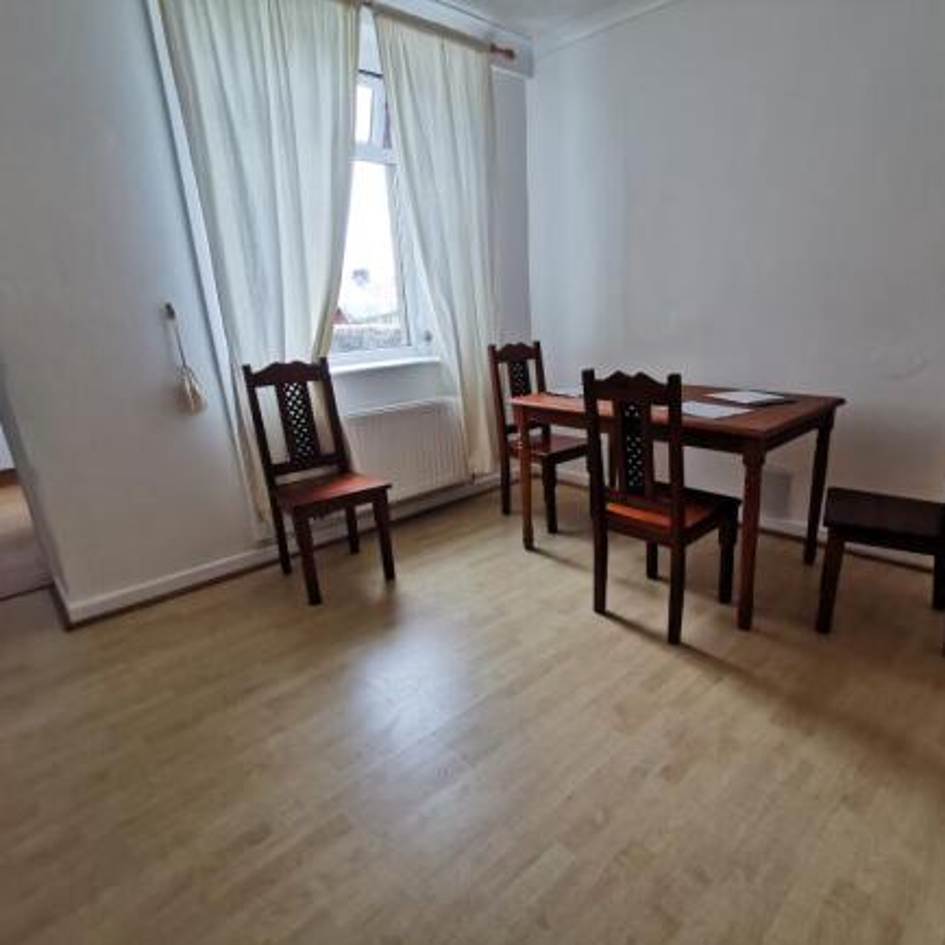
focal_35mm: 19
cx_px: 548
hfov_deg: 77.1
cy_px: 474
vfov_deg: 77.7
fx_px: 587
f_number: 2.2
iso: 160
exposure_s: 1/100
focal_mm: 2.35
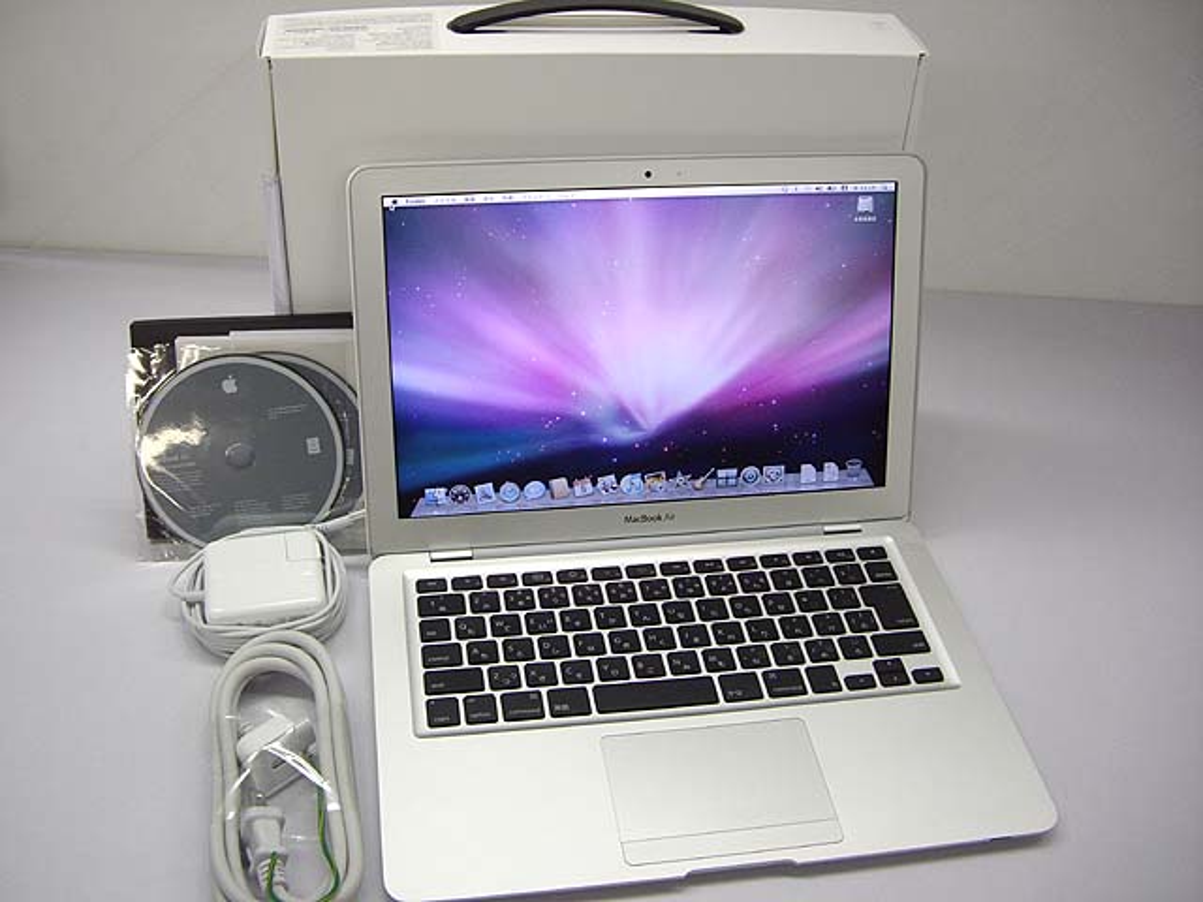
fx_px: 1321
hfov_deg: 49.0
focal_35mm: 38
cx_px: 602
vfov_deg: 37.7
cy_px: 451
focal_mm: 7.9
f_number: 2.8
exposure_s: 1/80
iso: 200
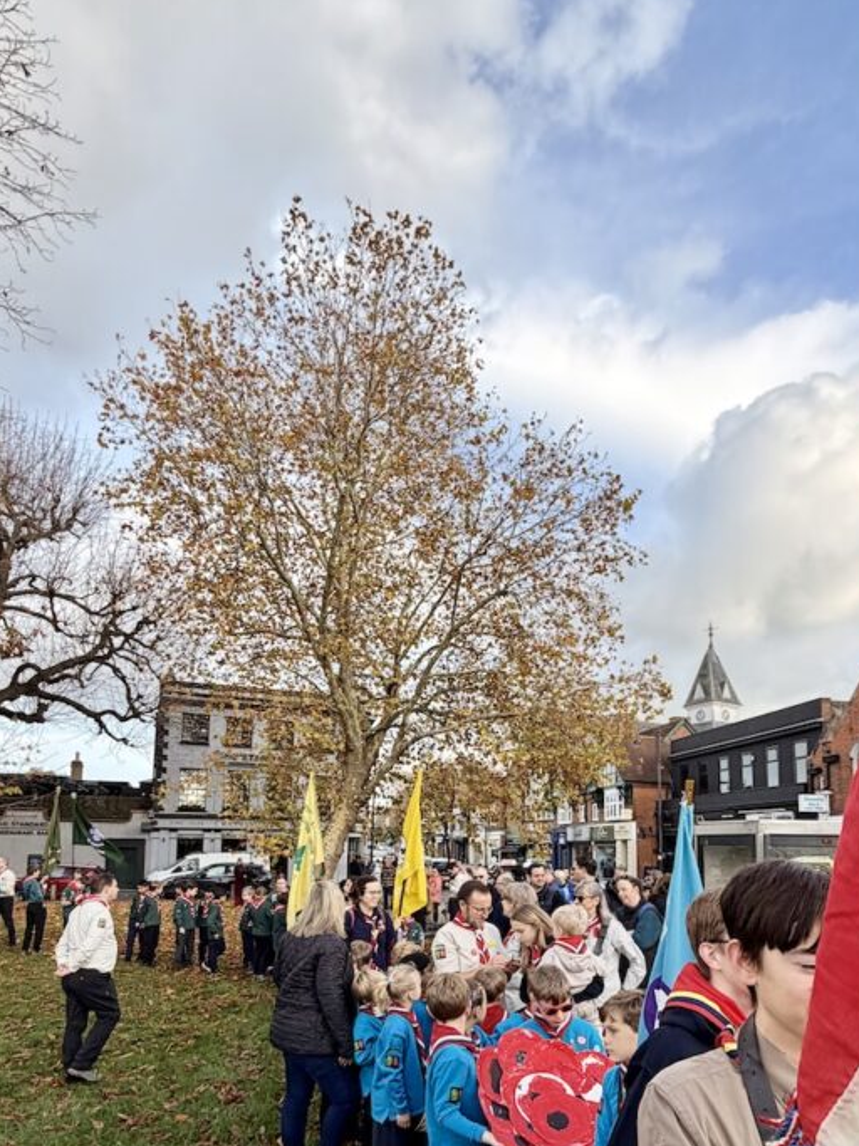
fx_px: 695
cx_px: 426
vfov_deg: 75.6
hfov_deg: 63.4
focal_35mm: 21
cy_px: 797
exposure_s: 1/522
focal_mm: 2.22
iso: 40
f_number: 2.2
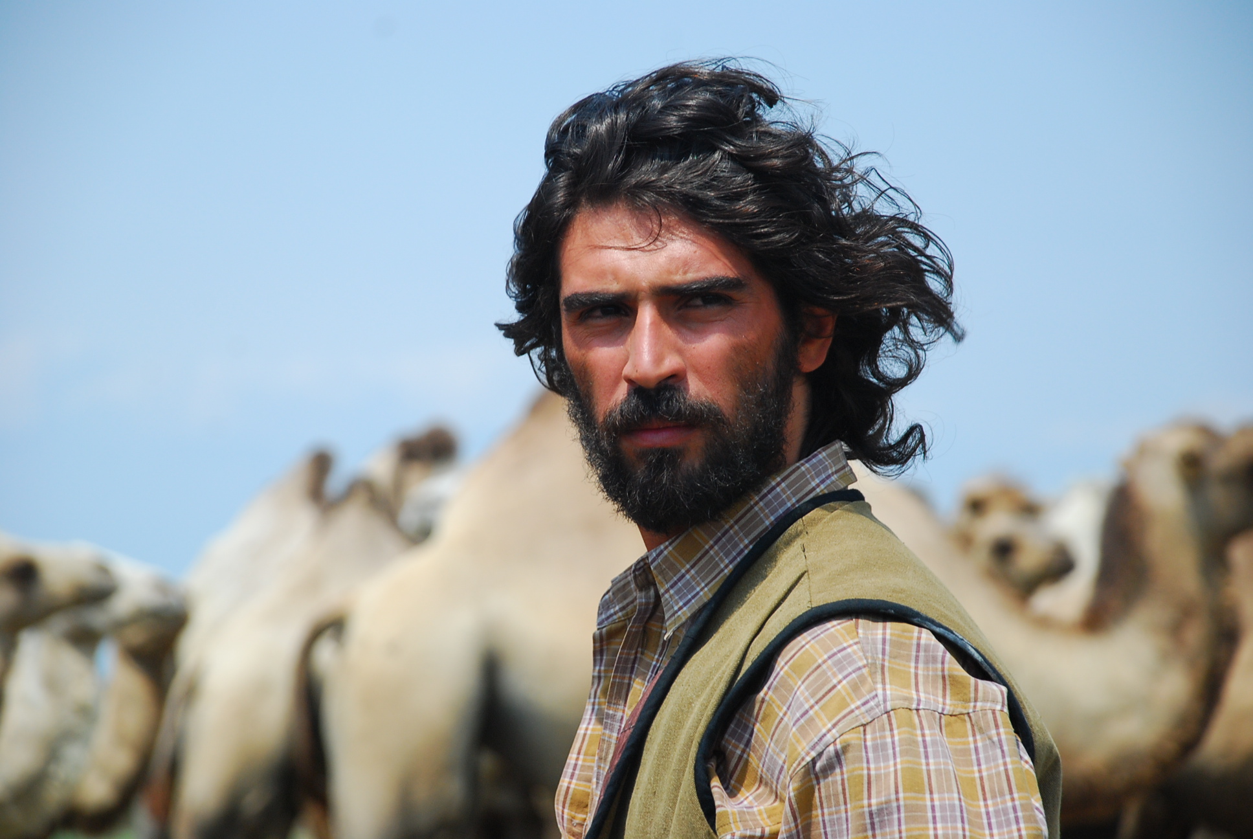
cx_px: 626
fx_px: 5488
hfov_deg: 13.0
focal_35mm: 158
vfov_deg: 8.7
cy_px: 420
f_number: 5.6
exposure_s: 1/400
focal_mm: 105
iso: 360
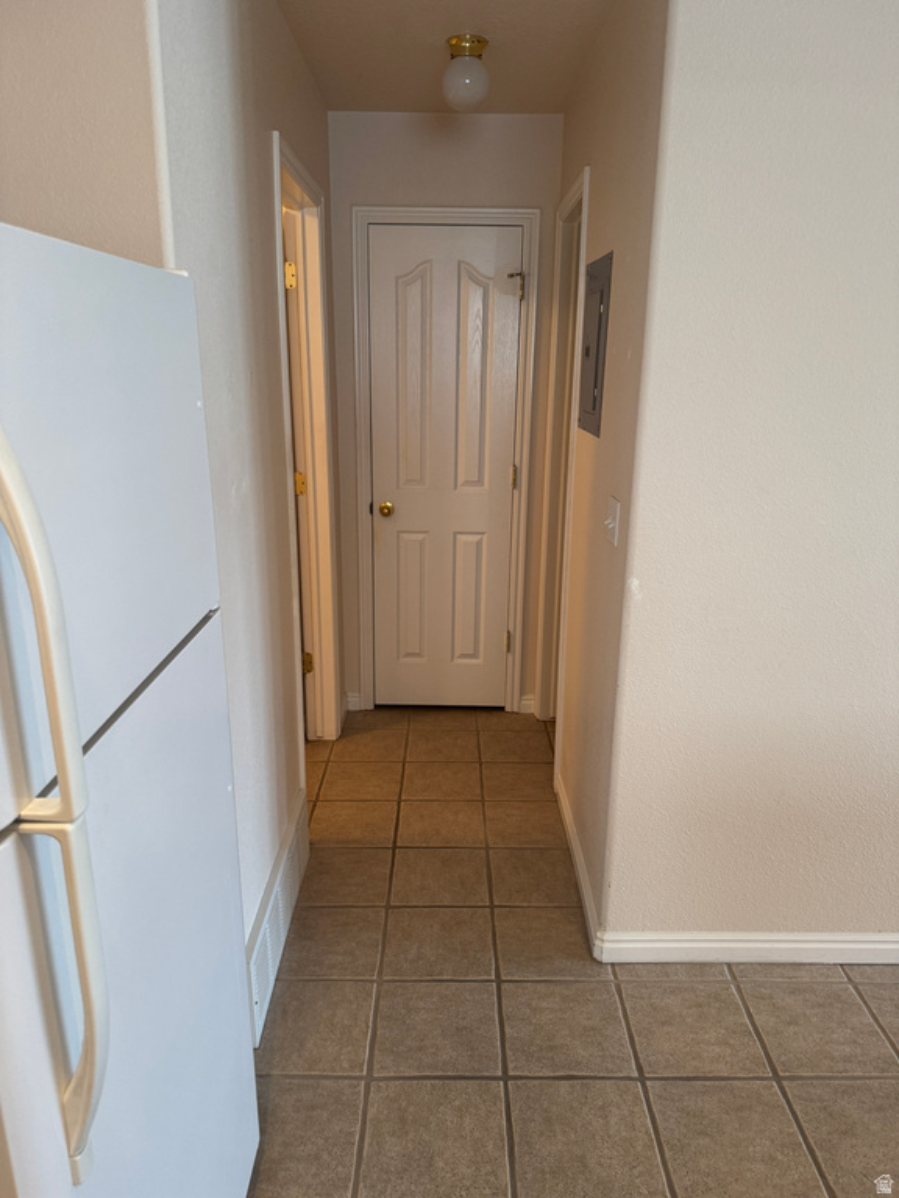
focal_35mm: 24
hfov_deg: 56.8
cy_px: 599
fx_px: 831
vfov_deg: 71.6
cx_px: 450
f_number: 1.78
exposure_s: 1/60
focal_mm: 6.76
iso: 250
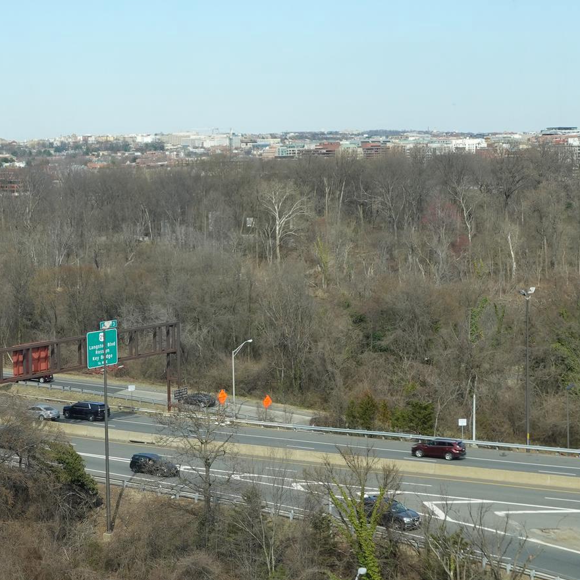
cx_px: 51
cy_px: 228
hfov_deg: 21.4
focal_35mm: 79
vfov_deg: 21.9
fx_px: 1498
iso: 125
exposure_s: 1/250
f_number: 5.6
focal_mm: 15.07
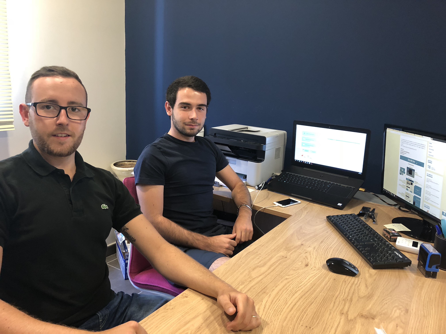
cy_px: 167
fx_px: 361
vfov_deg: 49.7
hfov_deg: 63.4
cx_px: 223
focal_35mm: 28
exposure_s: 1/14
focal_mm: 3.99
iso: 100
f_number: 1.8
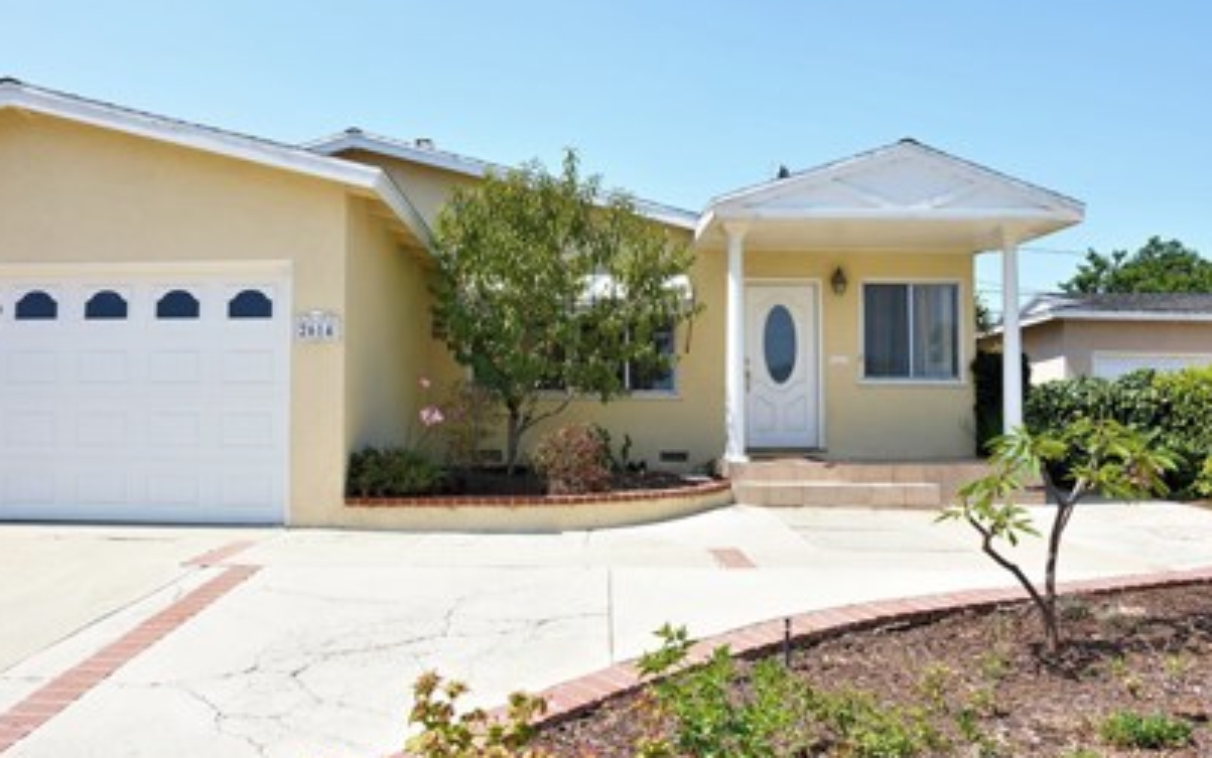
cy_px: 417
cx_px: 562
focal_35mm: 26
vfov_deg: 47.6
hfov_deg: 70.3
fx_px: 859
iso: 100
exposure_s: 1/200
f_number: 7.1
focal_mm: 16
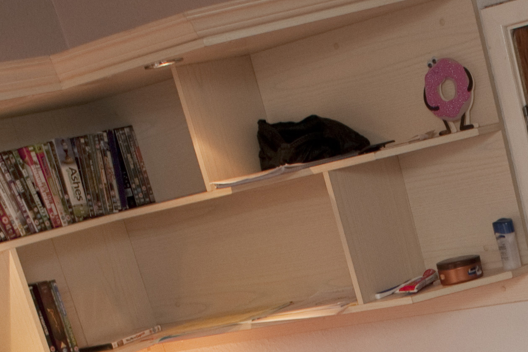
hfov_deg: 20.3
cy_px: 753
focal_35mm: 96
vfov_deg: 12.2
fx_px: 1408
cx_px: 580
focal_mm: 20
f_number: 4
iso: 200
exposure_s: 1/40
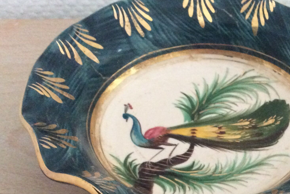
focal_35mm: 59
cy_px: 152
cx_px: 212
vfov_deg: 22.7
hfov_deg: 33.4
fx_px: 475
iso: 500
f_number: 2.4
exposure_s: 1/17
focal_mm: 3.3
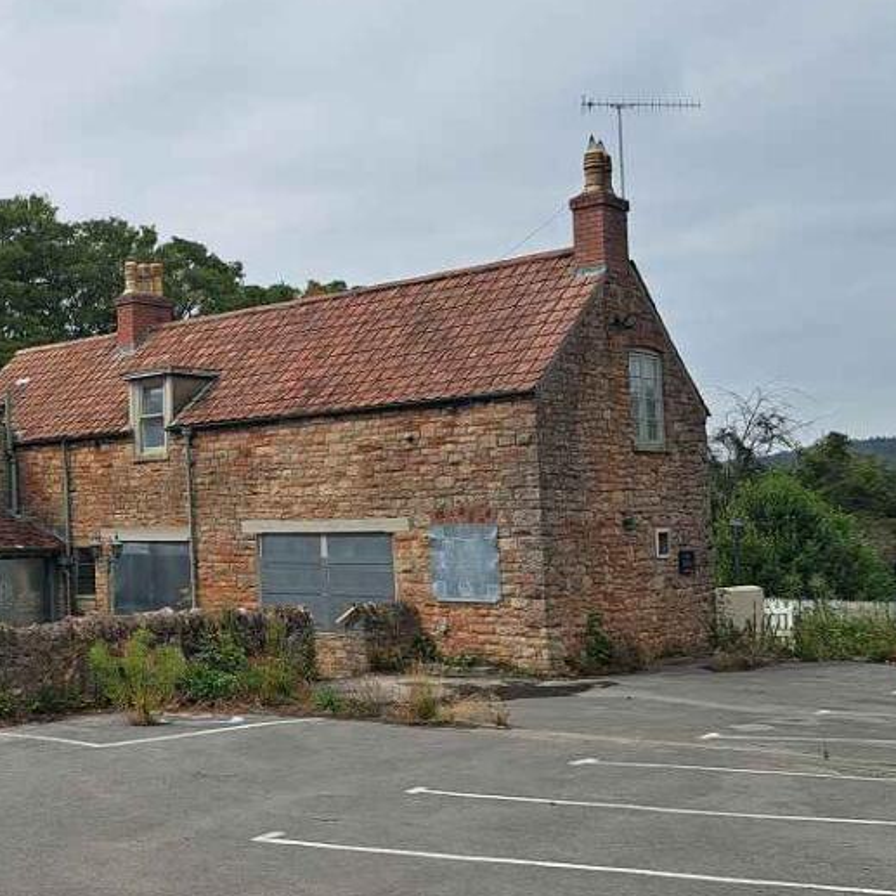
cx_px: 26
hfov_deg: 36.5
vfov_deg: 40.0
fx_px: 1230
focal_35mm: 42
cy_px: 435
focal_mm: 5.23
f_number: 1.8
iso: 50
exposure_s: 1/1381
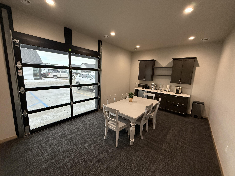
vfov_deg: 85.7
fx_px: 95
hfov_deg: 102.1
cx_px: 118
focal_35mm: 14
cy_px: 88
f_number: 2.2
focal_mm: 2.22
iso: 640
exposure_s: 1/120
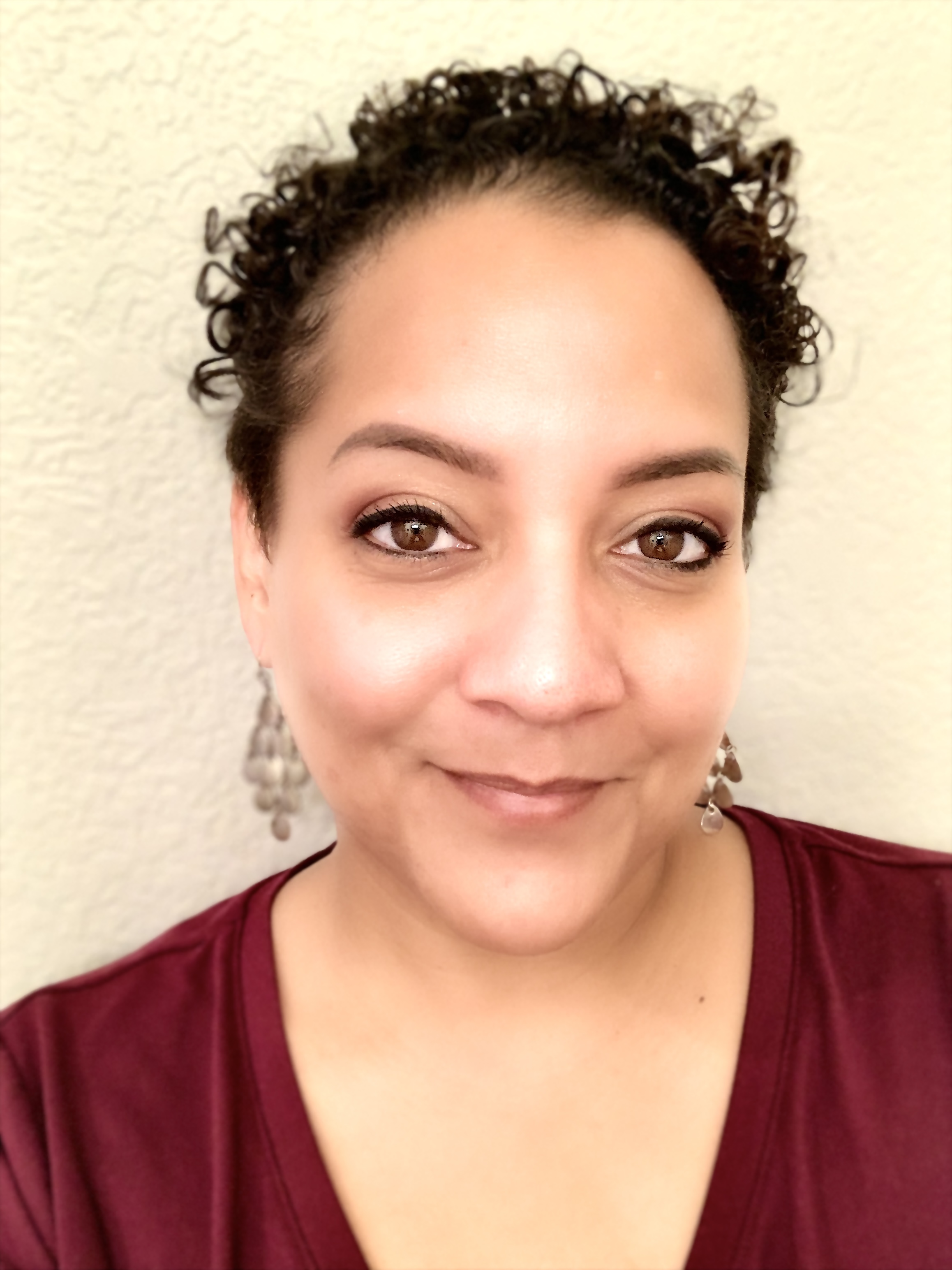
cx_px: 476
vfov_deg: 56.8
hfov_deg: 44.2
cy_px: 635
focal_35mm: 32
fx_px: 1173
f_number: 2.2
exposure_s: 1/60
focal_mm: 2.87
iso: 160
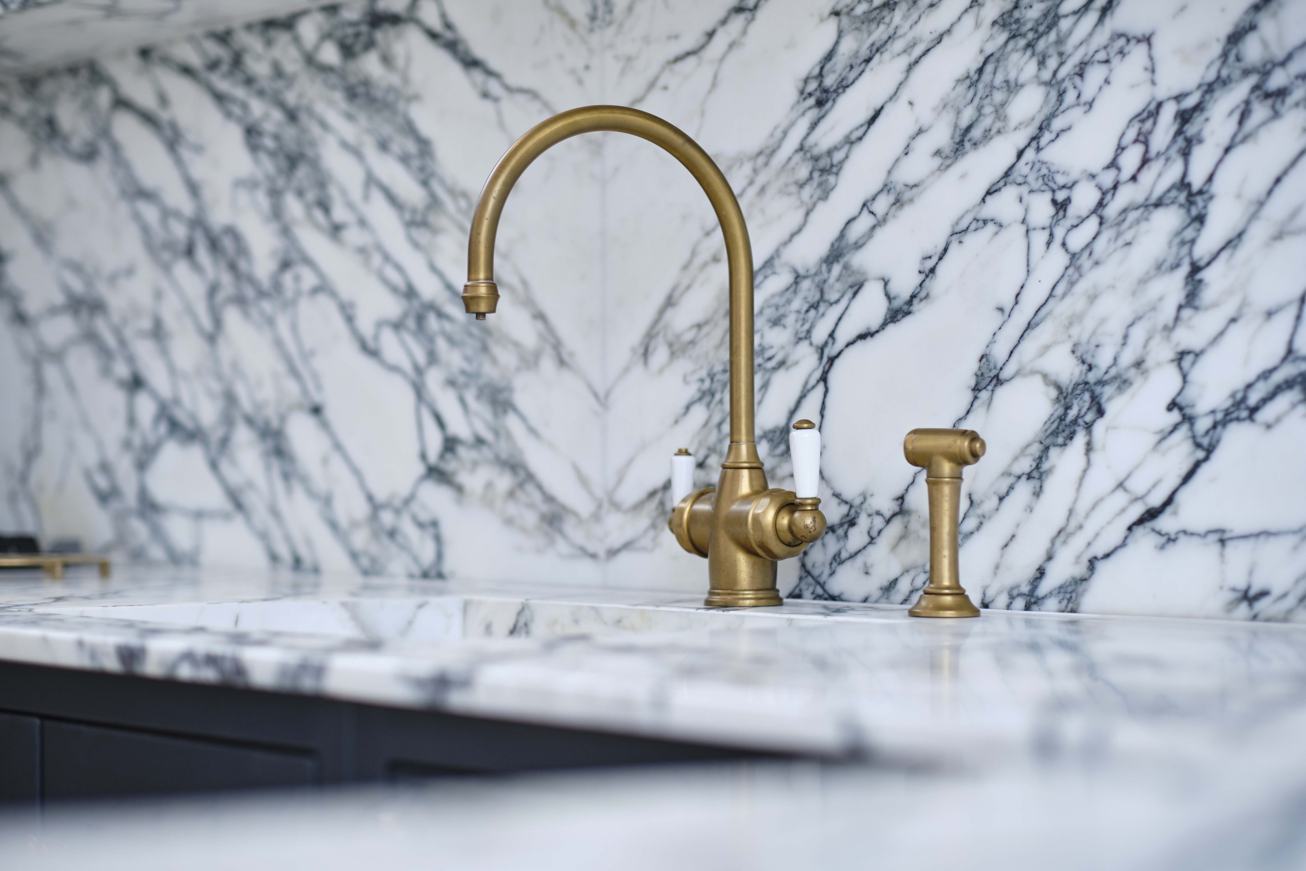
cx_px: 653
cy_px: 436
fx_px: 3047
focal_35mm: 84
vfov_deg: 16.3
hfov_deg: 24.2
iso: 200
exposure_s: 1/125
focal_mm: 56
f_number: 1.6
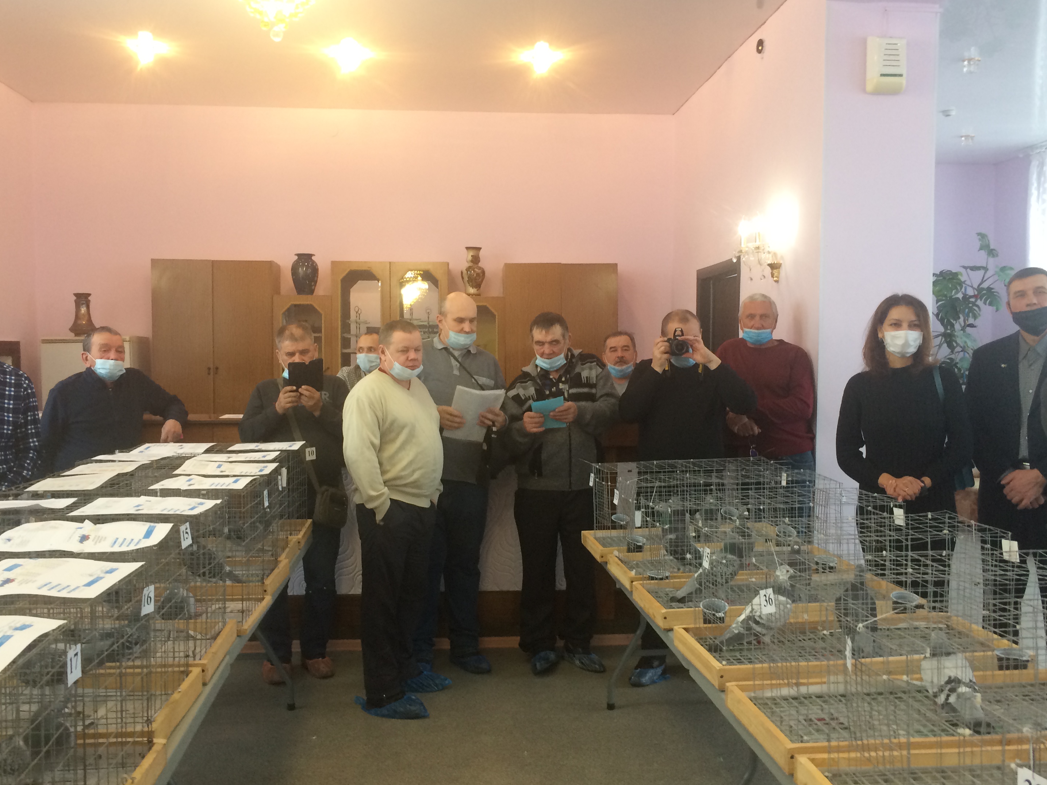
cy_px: 406
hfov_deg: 55.4
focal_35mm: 33
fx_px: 998
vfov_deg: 42.9
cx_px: 516
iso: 125
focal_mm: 4.15
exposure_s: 1/33
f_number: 2.2
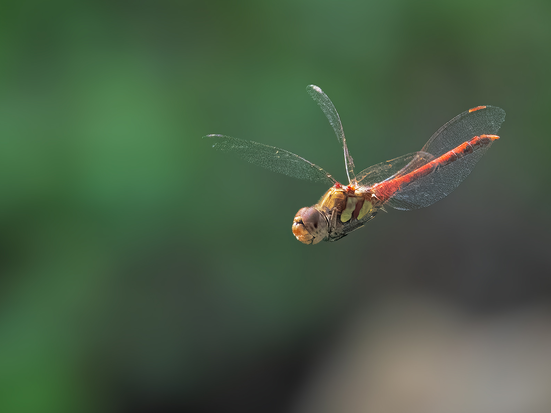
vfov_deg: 1.5
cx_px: 309
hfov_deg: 2.0
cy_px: 206
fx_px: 15535
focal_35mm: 976
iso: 6400
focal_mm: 600
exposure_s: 1/4000
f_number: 9
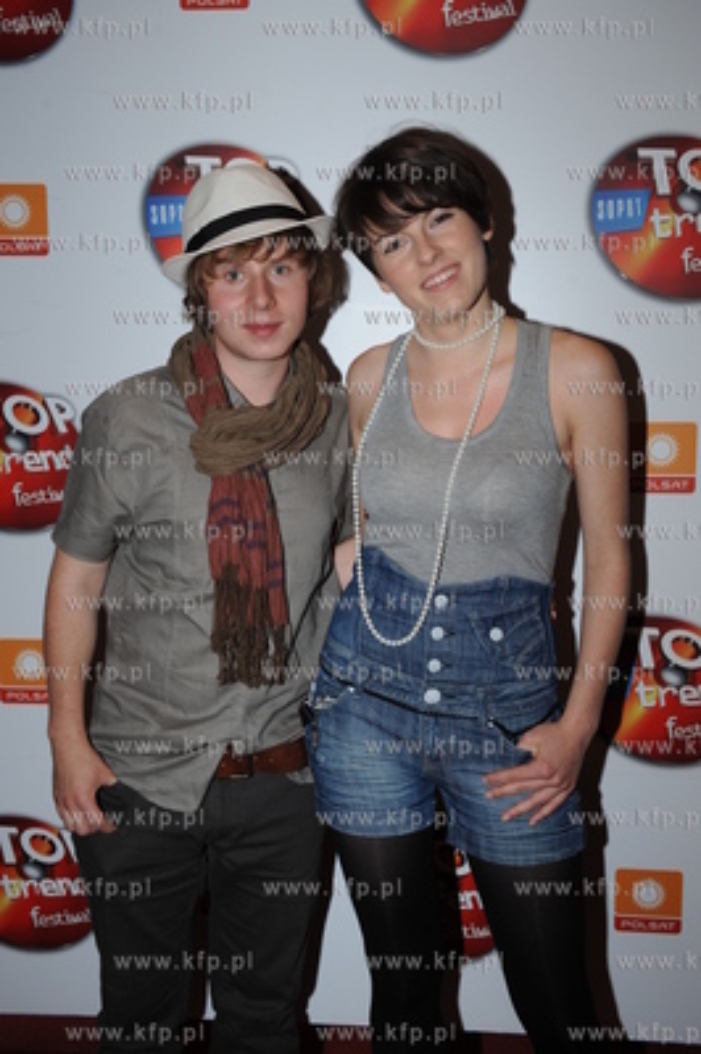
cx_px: 350
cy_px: 527
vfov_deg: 41.1
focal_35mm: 48
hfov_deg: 28.0
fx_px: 1404
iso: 400
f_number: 5.6
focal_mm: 48
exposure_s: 1/160
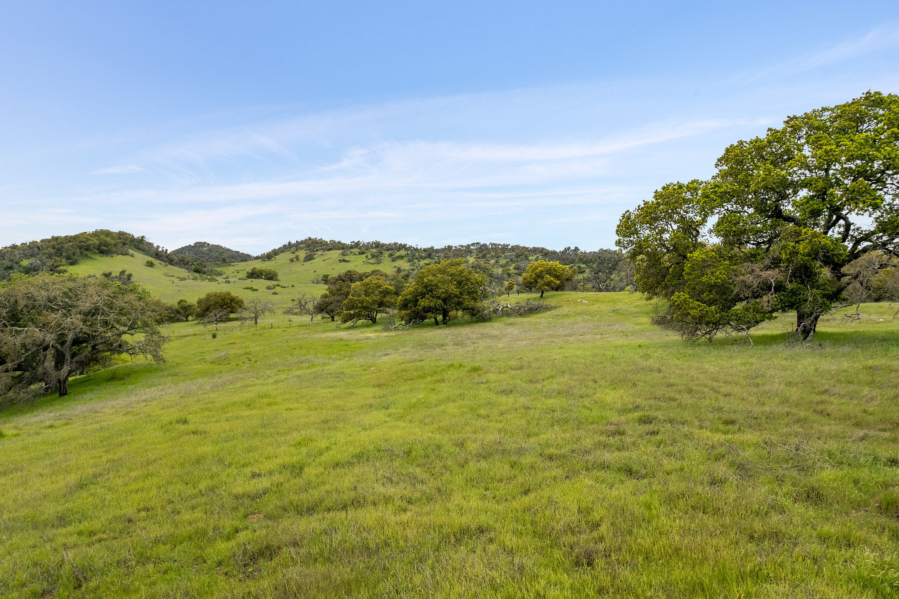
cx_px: 450
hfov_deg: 78.6
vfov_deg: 57.2
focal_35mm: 22
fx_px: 549
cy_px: 300
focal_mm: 8.38
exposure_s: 1/1600
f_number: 2.8
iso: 120
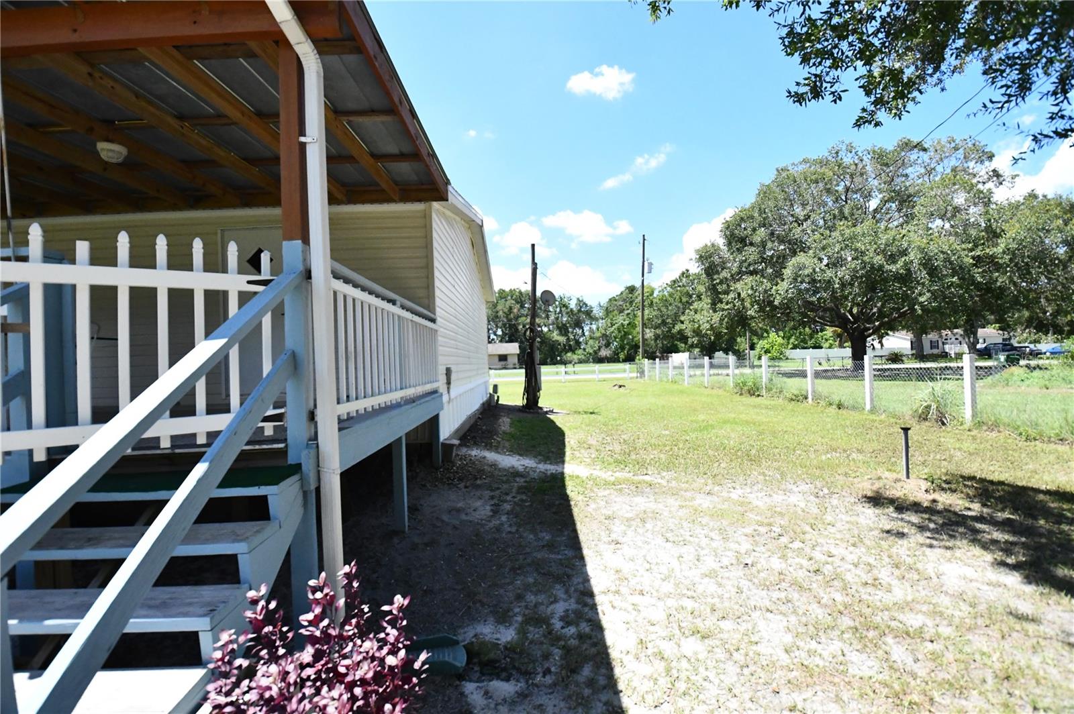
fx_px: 447
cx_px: 537
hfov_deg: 100.4
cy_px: 357
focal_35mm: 15
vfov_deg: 77.2
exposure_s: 1/6400
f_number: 6.3
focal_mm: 10
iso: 4000
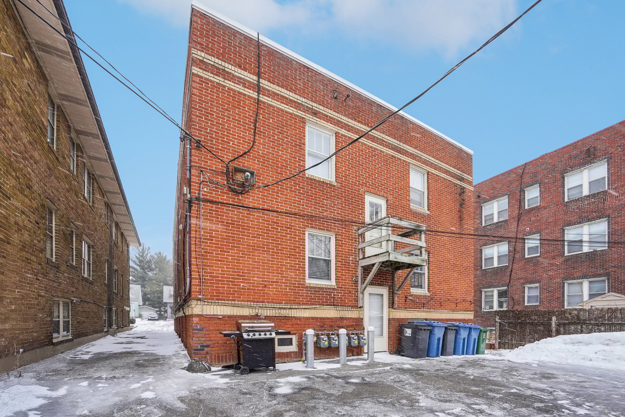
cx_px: 312
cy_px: 208
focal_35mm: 16
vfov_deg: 73.7
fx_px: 278
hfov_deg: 96.7
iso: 400
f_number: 8
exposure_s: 1/125
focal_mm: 16
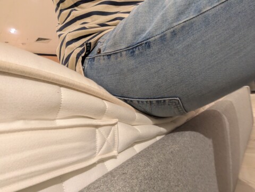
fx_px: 155
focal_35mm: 21
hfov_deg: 79.0
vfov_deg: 63.4
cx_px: 128
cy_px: 96
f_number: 2.2
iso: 315
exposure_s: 1/100
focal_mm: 2.74
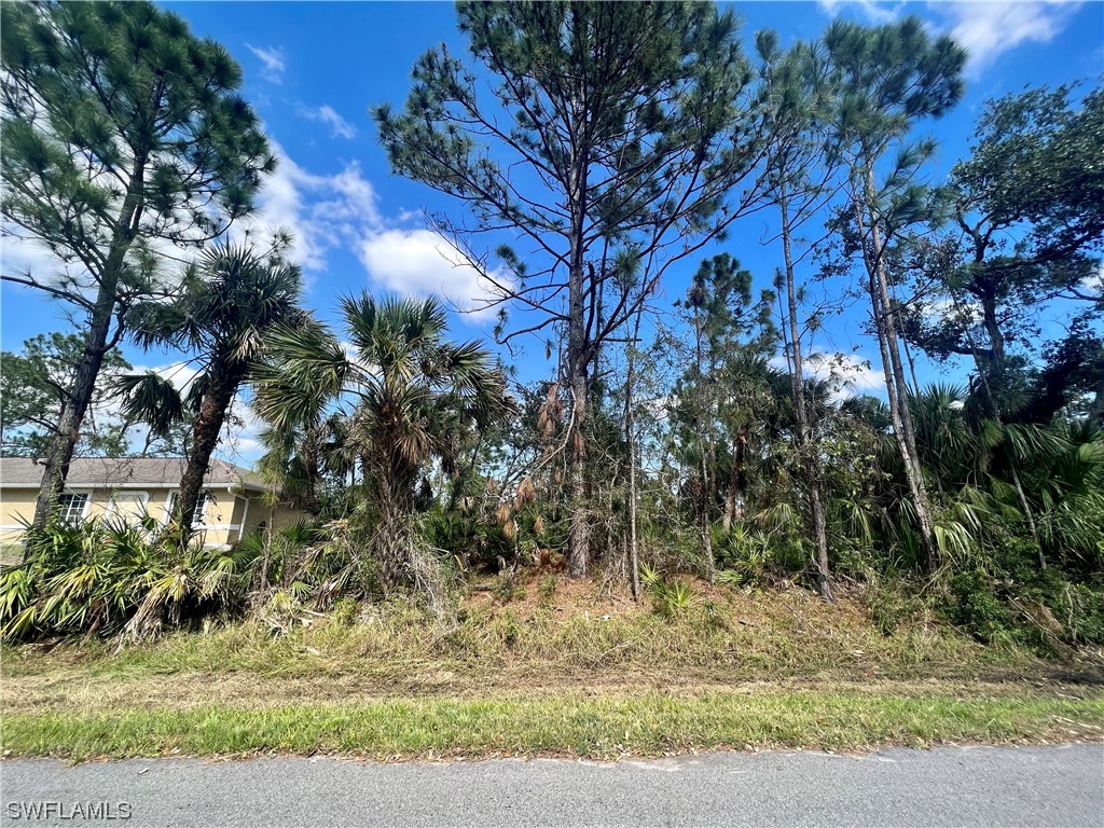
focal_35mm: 13
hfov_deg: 106.2
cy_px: 414
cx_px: 552
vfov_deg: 89.9
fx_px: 415
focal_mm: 1.57
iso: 32
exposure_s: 1/779
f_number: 1.8
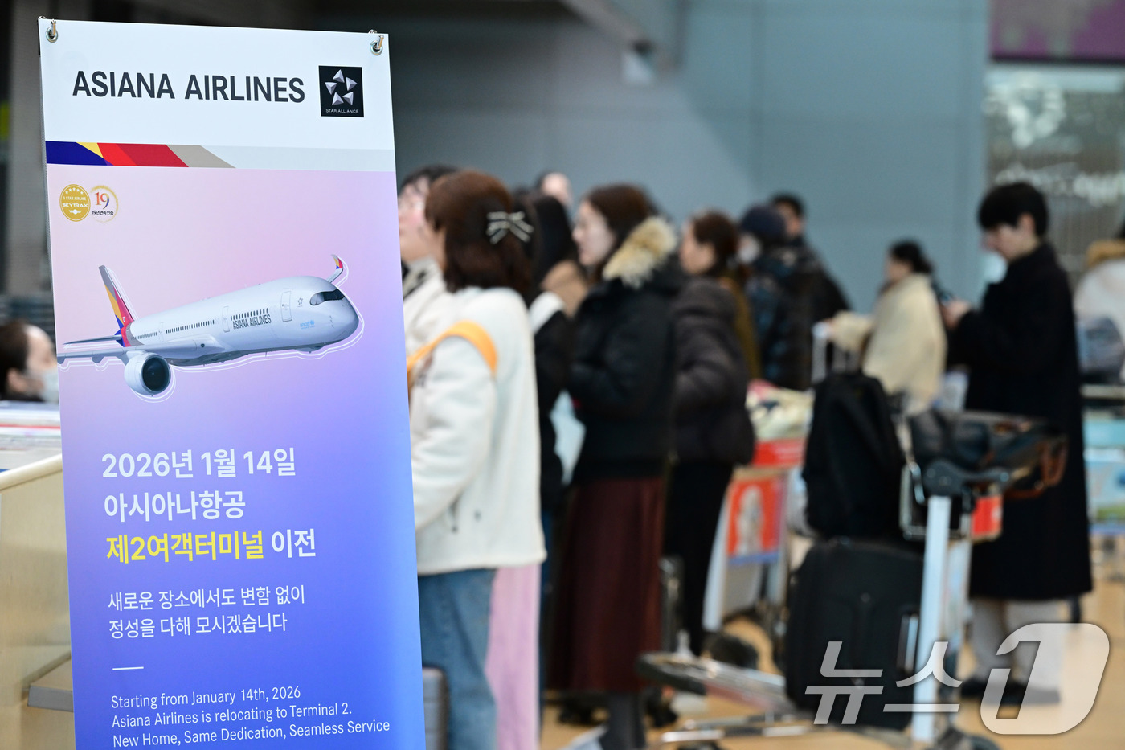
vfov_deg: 9.5
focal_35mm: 145
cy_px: 375
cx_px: 562
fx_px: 4530
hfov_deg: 14.2
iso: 2500
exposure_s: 1/250
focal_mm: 145
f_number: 5
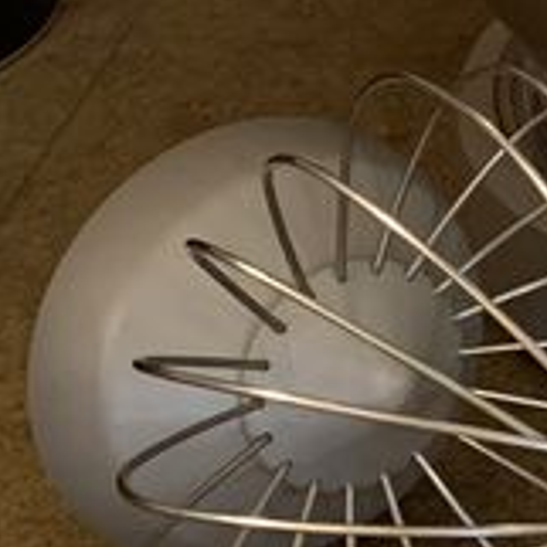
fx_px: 2557
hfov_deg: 10.3
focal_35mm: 143
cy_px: -204
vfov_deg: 11.8
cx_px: 1396
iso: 400
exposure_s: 1/40
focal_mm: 4.25
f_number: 1.8
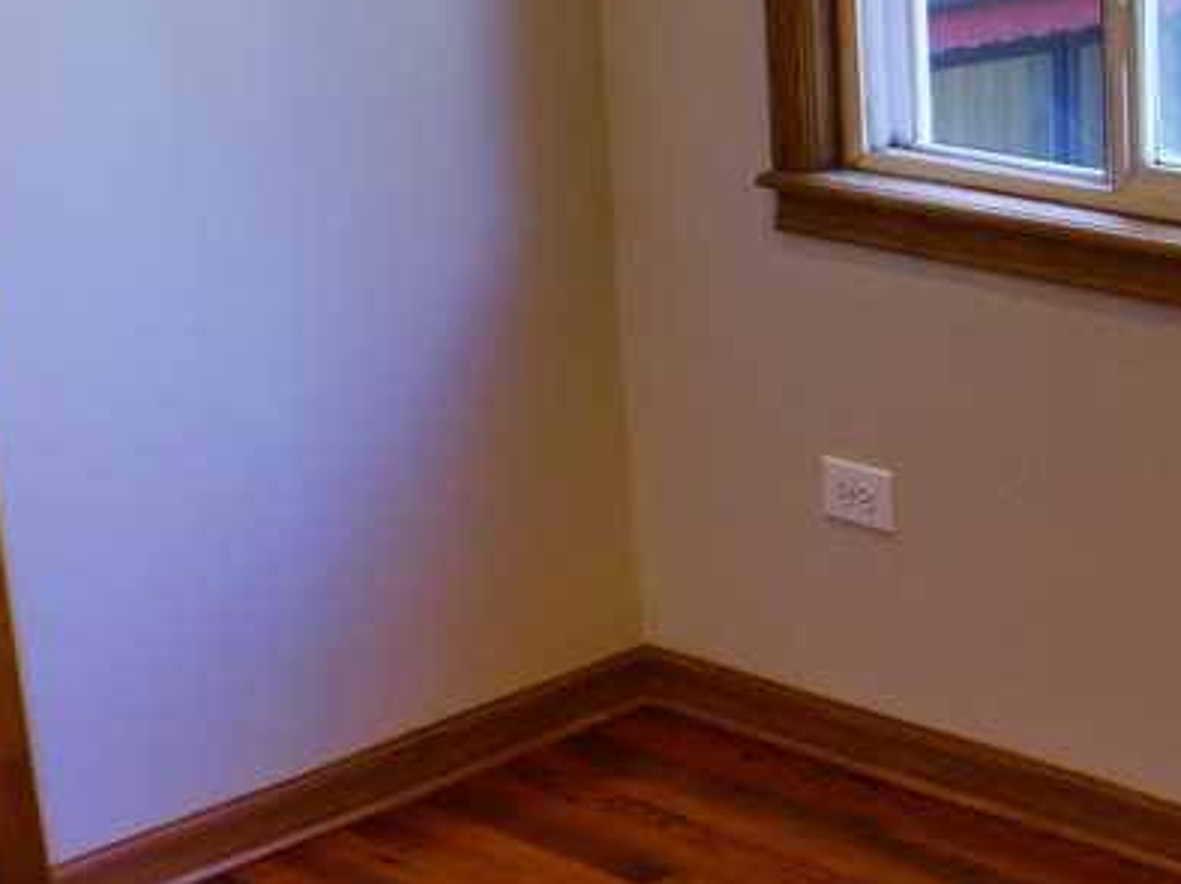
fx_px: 3989
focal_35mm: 117
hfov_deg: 16.1
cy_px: 563
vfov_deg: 12.6
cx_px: 1454
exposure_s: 1/60
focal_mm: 16
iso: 160
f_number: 3.8
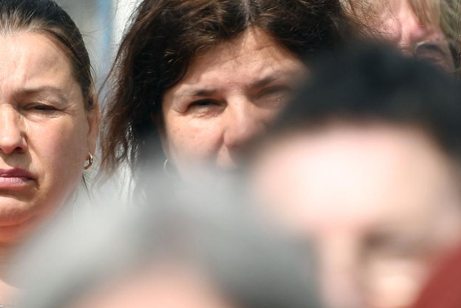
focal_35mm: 379
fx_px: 4854
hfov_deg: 5.4
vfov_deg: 3.6
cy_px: 112
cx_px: 311
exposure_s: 1/1250
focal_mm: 200
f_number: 5
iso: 100
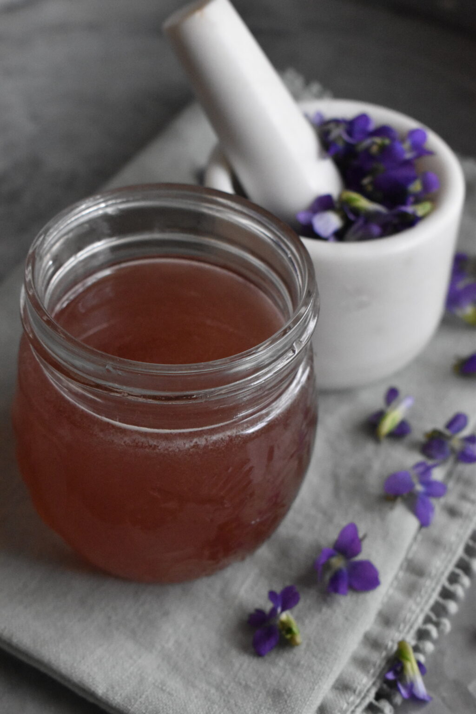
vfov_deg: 28.1
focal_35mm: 72
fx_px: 1428
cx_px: 238
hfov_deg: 18.9
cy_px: 357
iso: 4500
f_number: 8
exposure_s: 1/250
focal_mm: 48
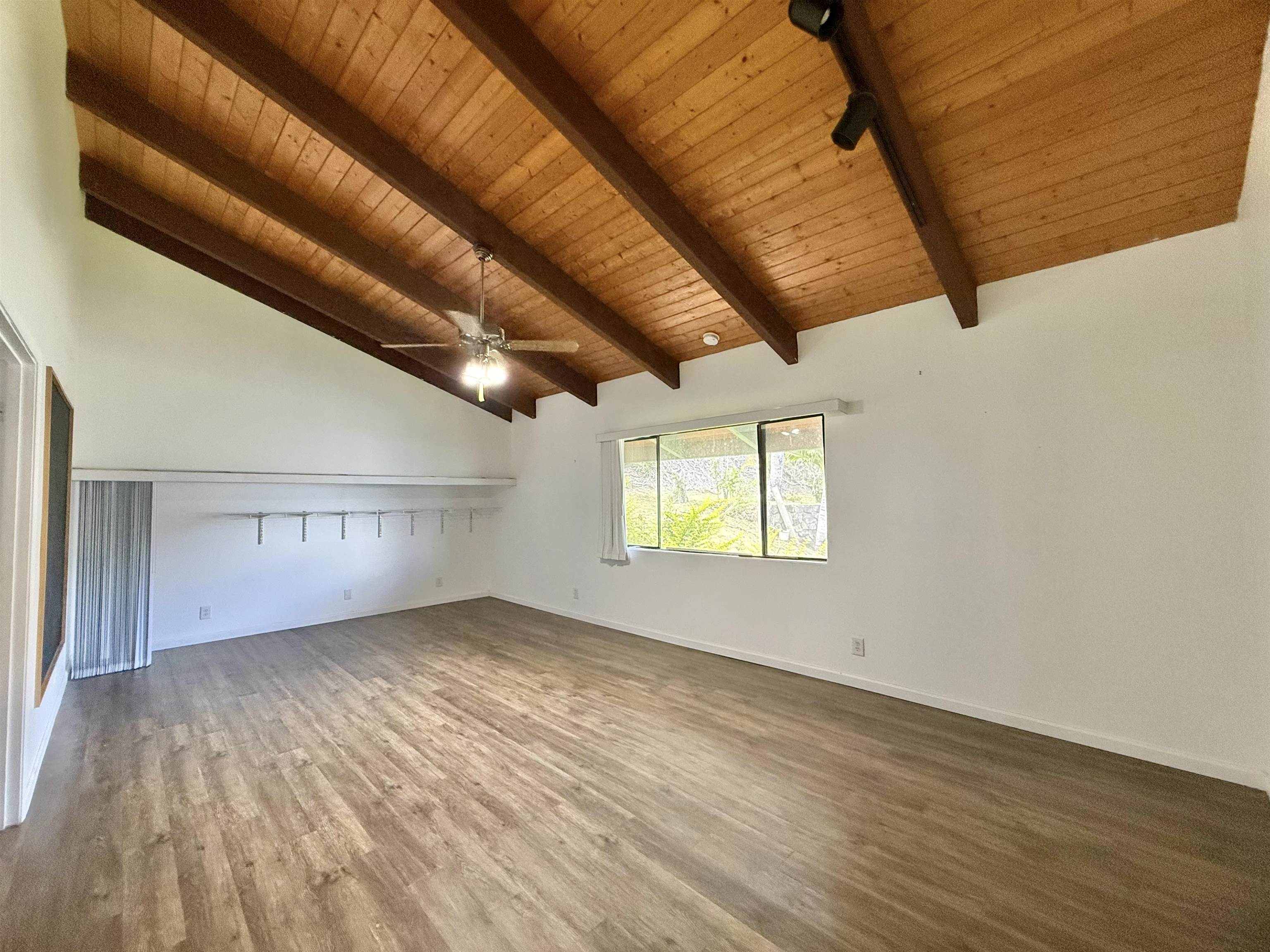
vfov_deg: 85.7
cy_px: 476
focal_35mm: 14
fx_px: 514
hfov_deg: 102.1
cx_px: 635
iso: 500
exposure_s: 1/120
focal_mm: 2.22
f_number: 2.2
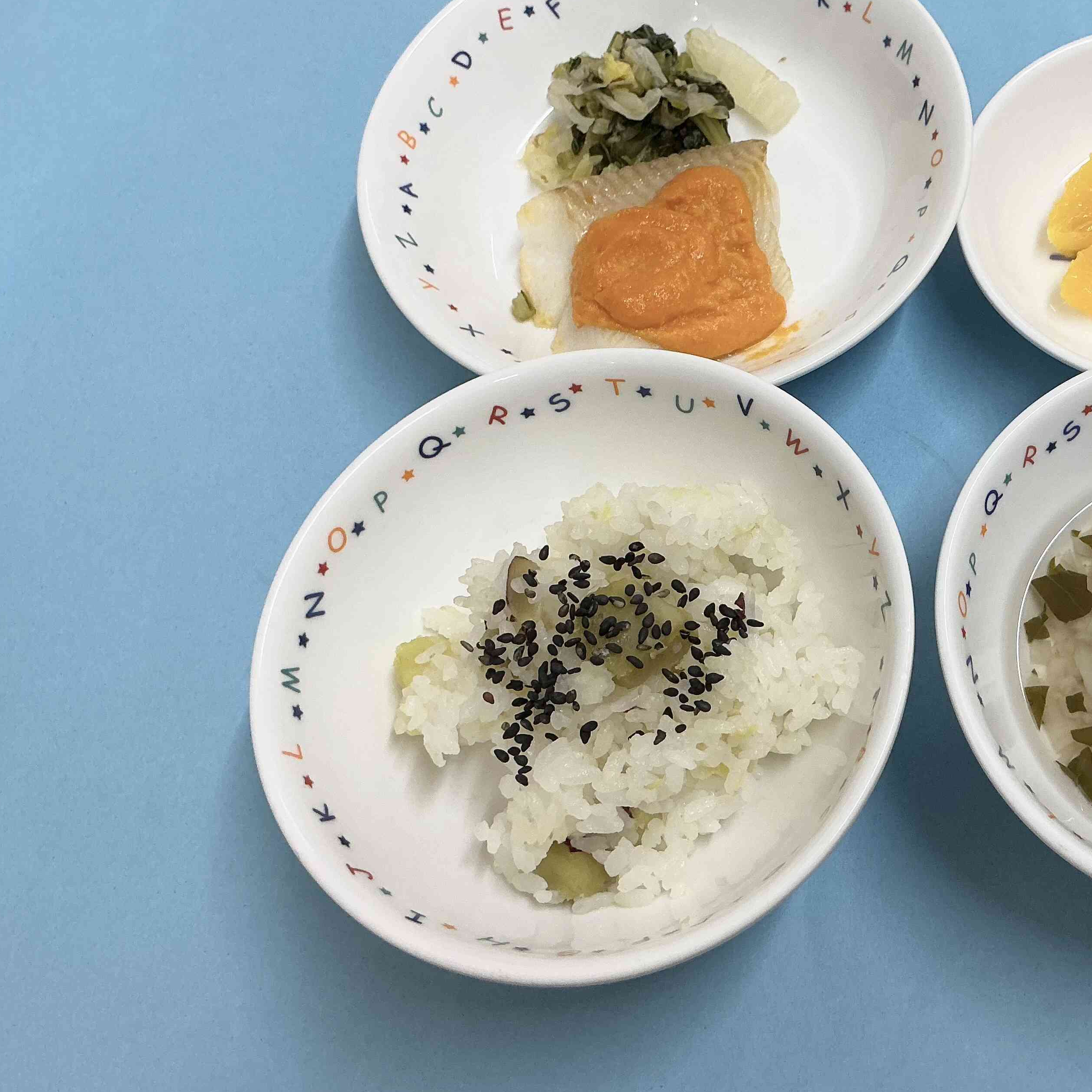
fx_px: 1463
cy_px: 463
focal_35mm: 41
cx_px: 860
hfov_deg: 39.5
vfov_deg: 40.8
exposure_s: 1/120
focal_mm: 3
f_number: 1.8
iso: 64
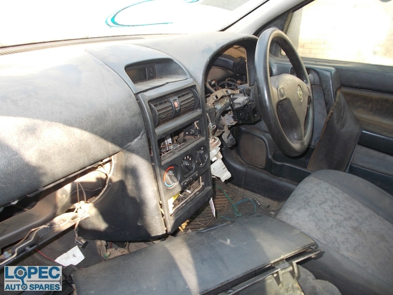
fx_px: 295
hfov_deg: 67.3
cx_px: 196
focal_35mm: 26
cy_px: 148
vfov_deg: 53.1
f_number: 3.2
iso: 80
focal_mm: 4.6
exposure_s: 1/40
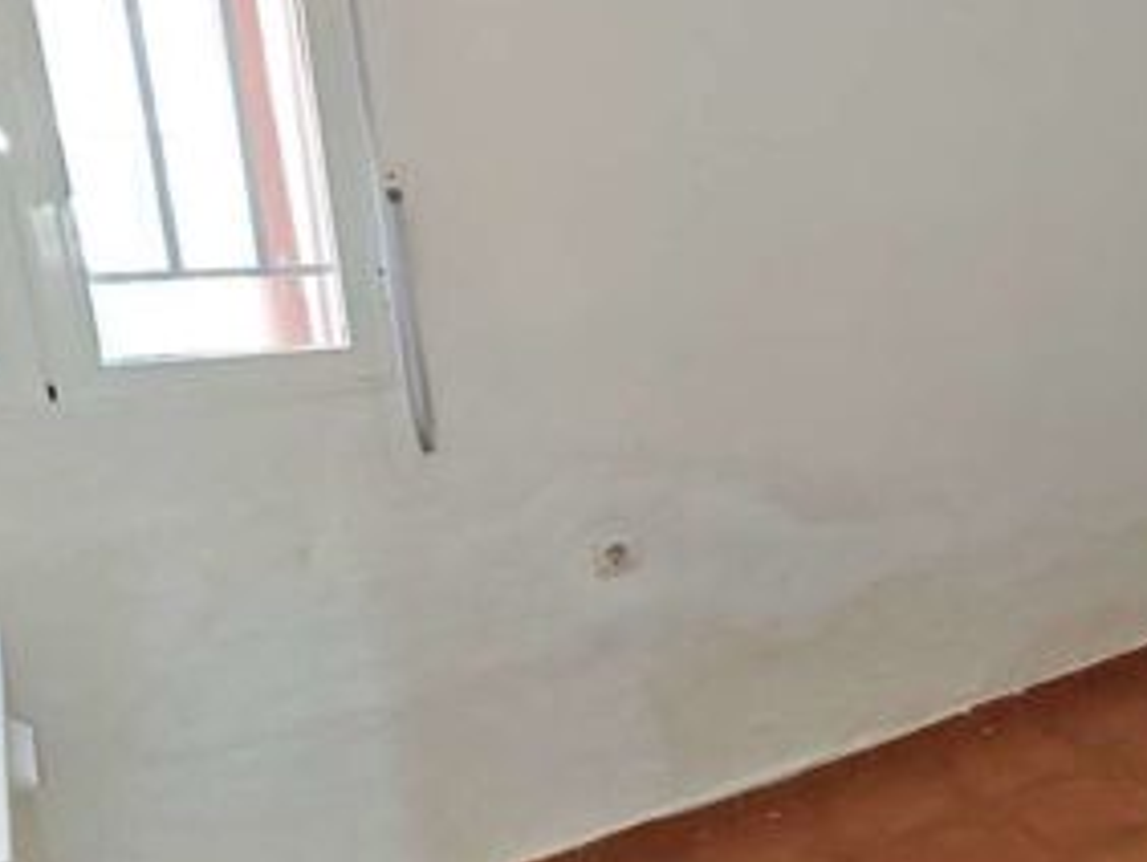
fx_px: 1161
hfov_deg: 43.2
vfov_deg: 40.7
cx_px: 1206
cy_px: 455
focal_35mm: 35
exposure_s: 1/33.3
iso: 400
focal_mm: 2.16
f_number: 2.2
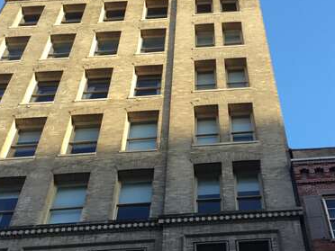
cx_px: 205
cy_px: 123
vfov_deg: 22.9
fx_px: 619
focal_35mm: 64
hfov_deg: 30.2
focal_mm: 3.3
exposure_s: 1/124
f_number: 2.4
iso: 25
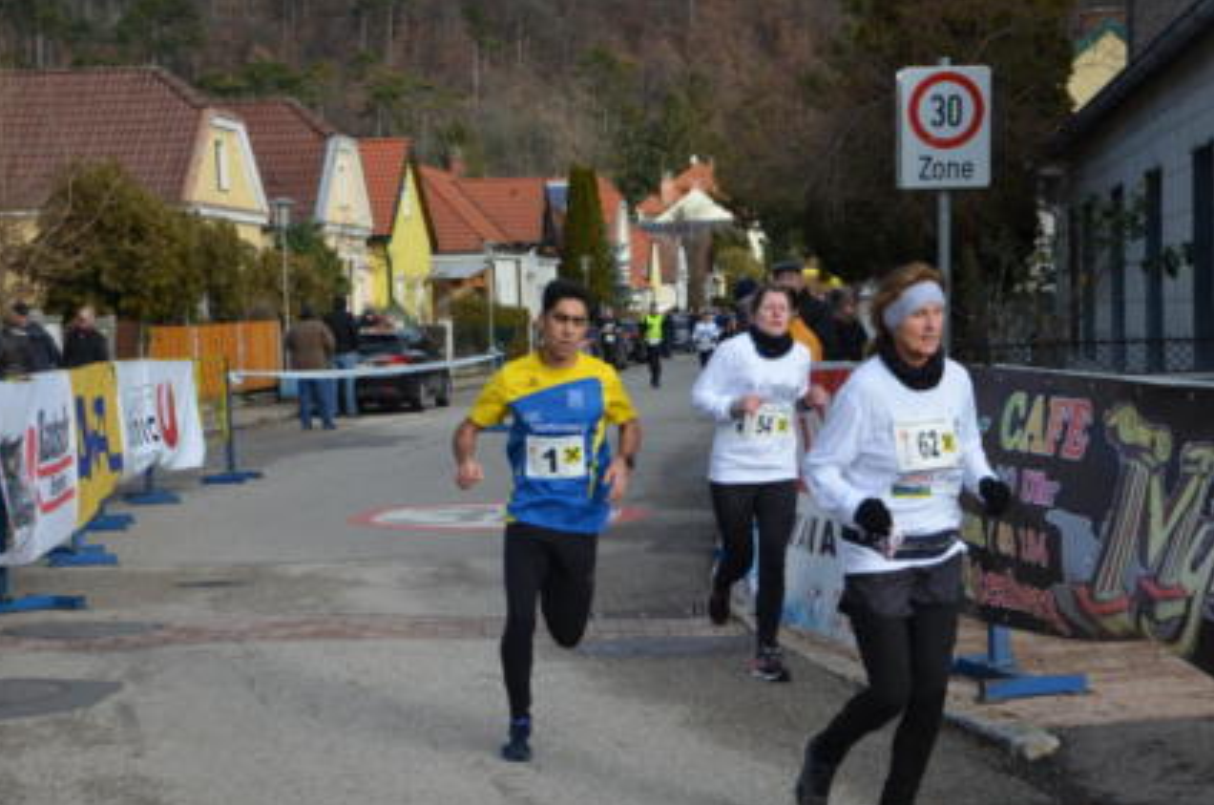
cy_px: 468
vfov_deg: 17.1
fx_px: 2679
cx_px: 604
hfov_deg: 25.5
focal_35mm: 80
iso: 400
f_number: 4.8
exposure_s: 1/1500
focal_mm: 45
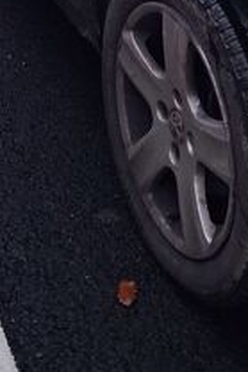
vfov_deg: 21.5
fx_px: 890
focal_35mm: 86
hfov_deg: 15.5
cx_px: 271
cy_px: -109
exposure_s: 1/33
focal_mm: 4
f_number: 1.8
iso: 640
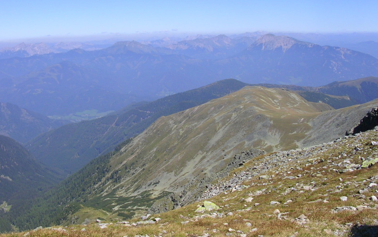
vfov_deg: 29.1
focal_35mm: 44
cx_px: 177
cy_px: 87
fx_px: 453
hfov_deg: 45.2
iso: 50
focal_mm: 5.8
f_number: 5.6
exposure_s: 1/336
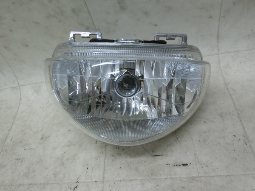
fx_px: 184
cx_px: 128
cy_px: 96
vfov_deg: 54.9
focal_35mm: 25
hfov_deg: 69.4
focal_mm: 4.5
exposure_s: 1/125
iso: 250
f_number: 3.5
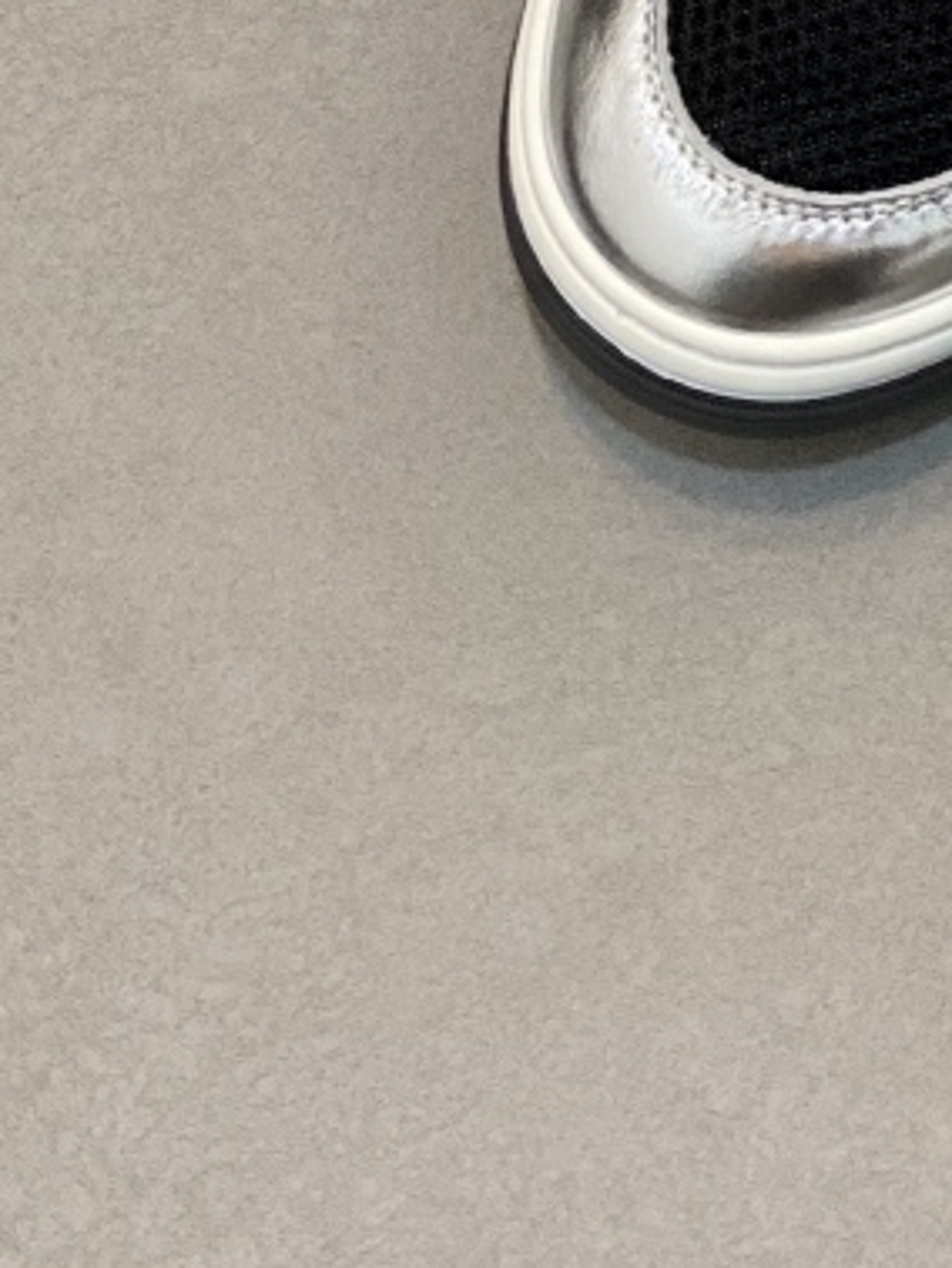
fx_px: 7252
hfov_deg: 7.3
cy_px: -221
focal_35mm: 198
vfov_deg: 9.9
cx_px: 1663
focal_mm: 6
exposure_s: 1/100
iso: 100
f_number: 2
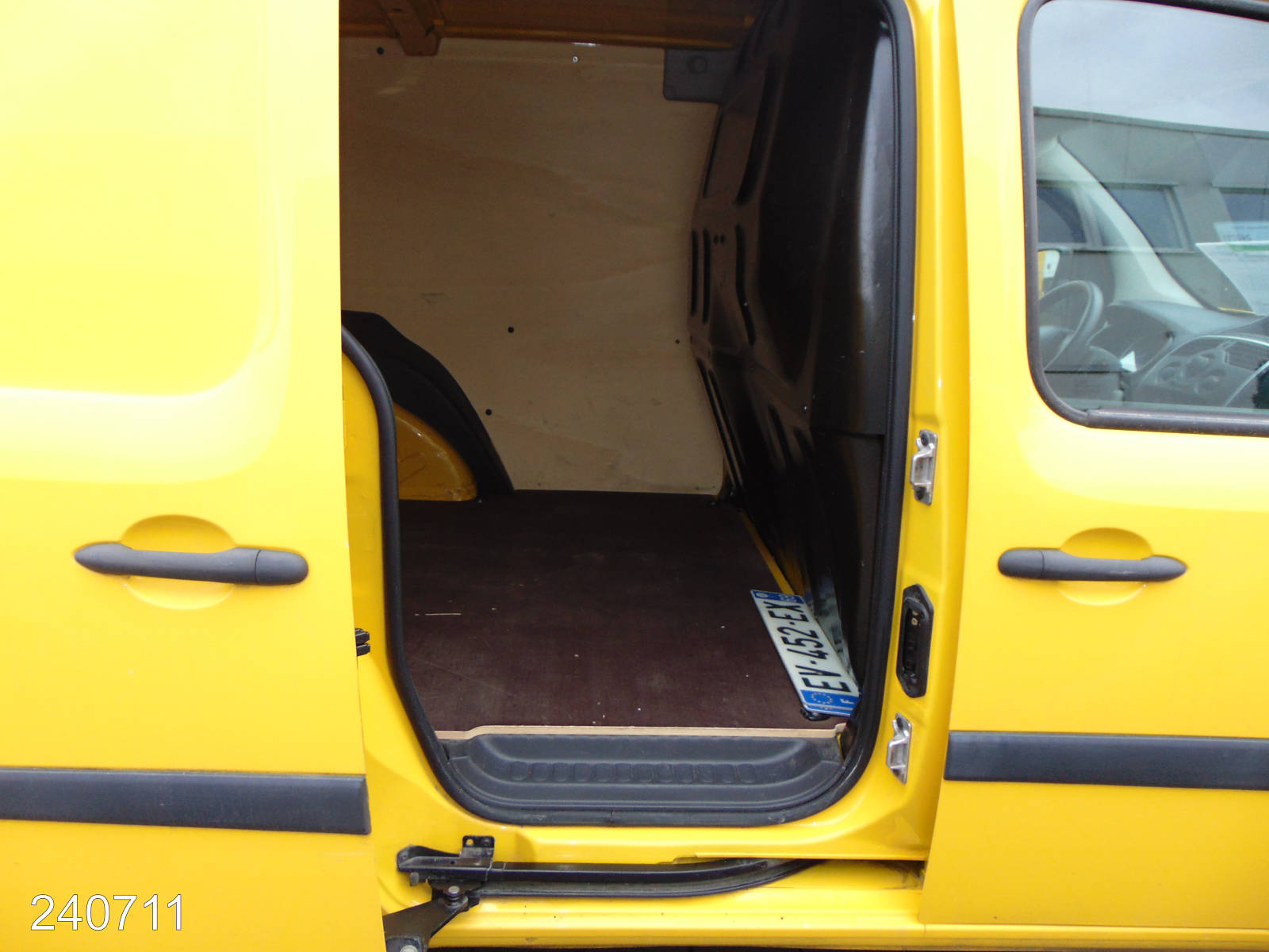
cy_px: 476
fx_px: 916
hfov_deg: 69.4
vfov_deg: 54.9
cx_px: 634
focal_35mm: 25
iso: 160
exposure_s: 1/30
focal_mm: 4.5
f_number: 3
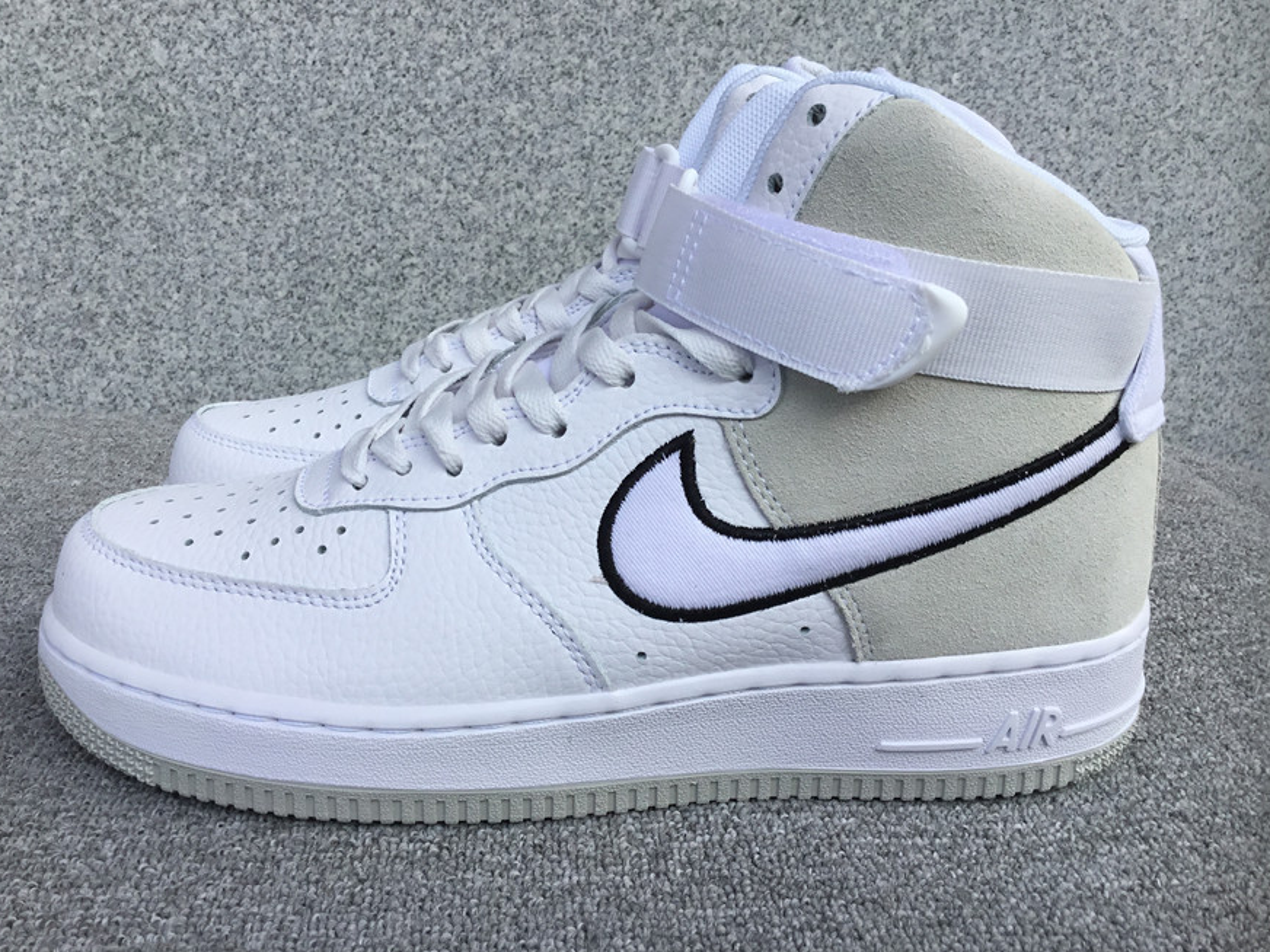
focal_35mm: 32
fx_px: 1174
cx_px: 623
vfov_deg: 44.2
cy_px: 468
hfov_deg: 56.8
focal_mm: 3.3
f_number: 2.4
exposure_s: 1/354
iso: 25
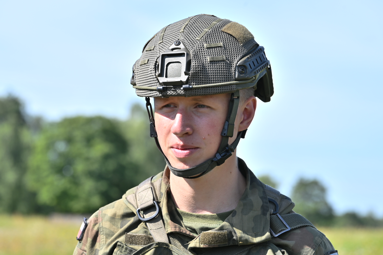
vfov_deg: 9.8
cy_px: 128
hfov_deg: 14.7
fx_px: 1489
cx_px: 192
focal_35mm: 140
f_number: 7.1
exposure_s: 1/200
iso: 100
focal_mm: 140
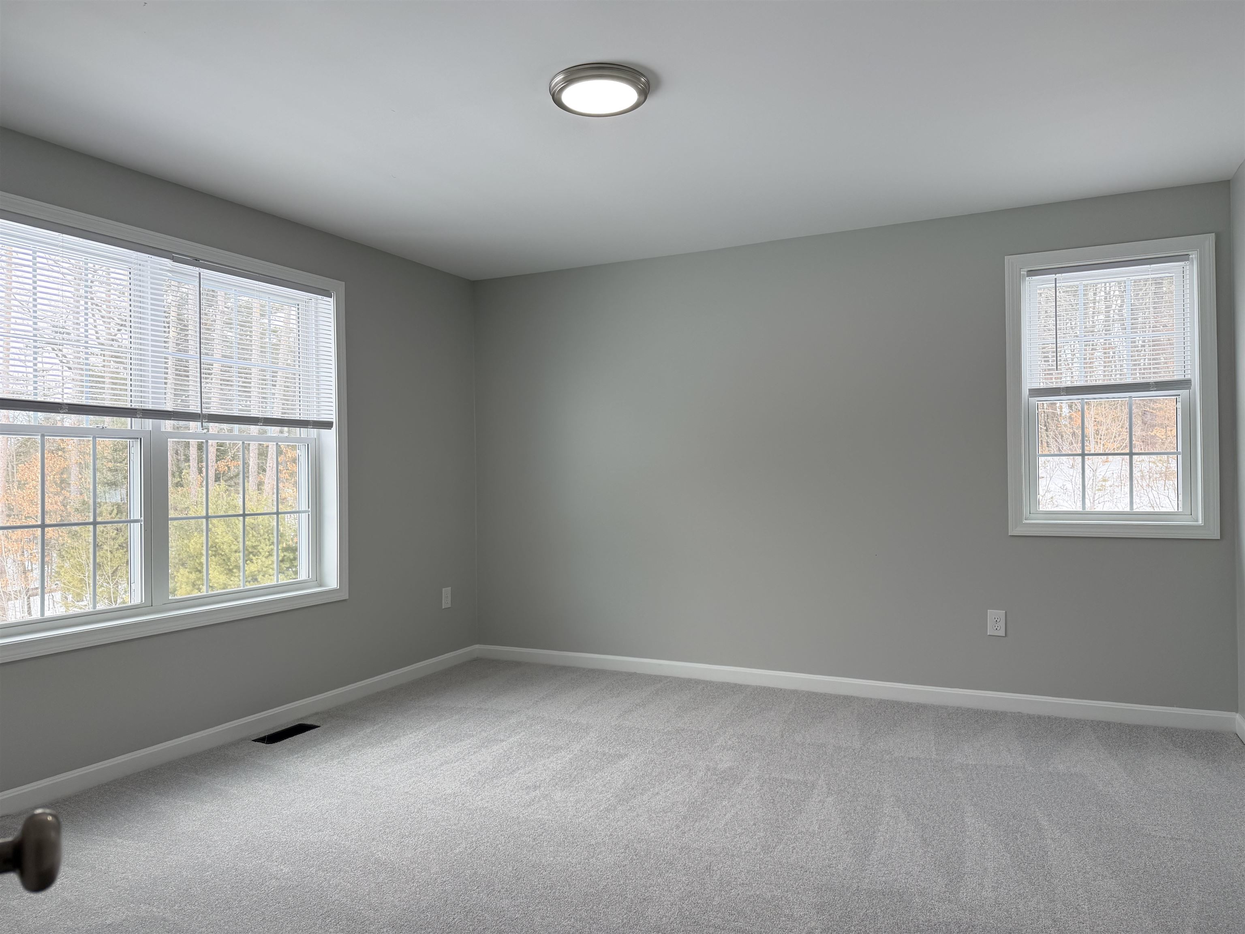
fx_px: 863
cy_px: 467
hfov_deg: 71.6
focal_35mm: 24
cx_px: 622
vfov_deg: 56.8
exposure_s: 1/198
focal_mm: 6.76
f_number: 1.78
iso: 80
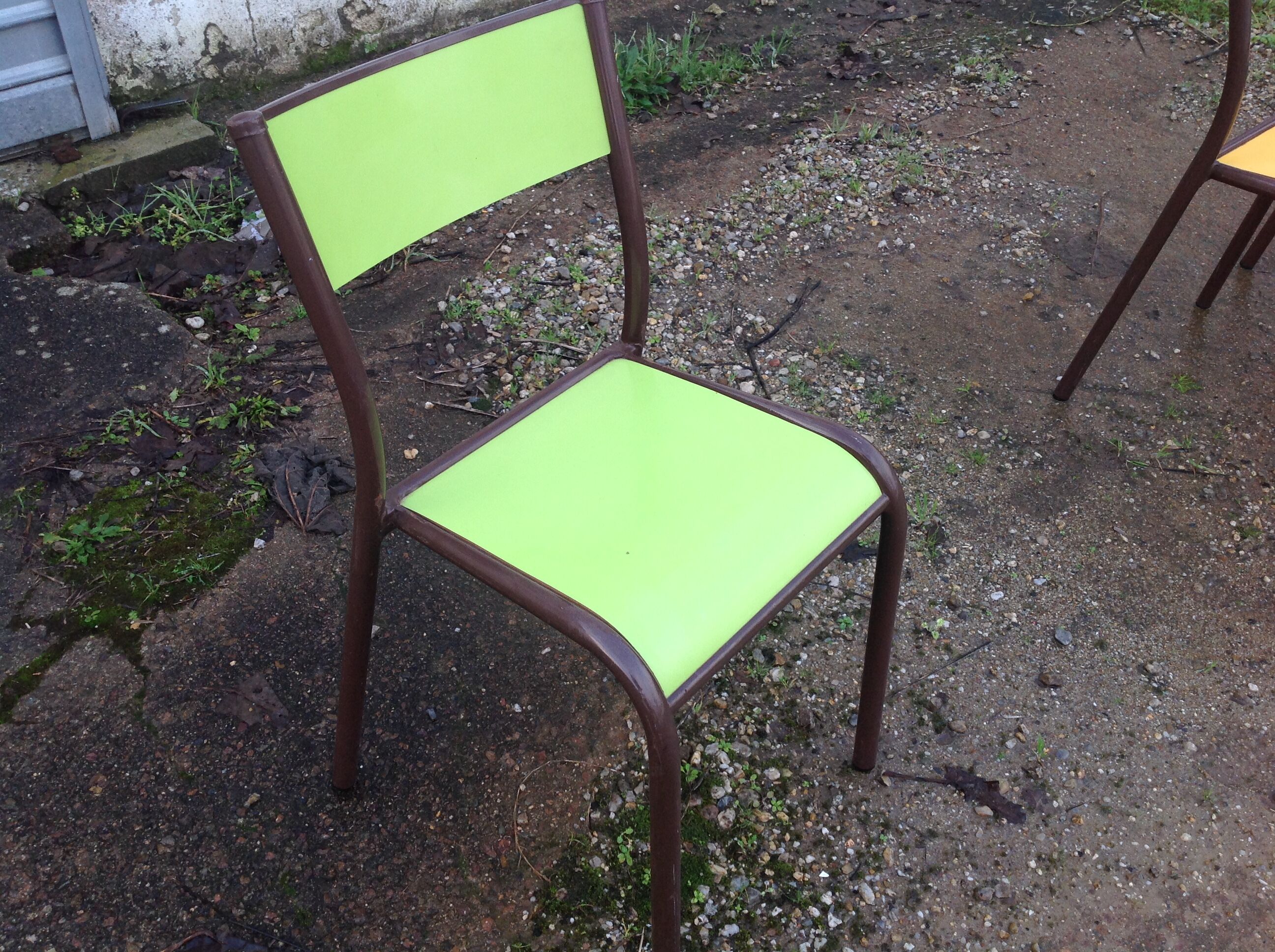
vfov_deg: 40.6
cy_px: 476
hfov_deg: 52.7
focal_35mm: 35
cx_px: 638
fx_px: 1287
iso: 50
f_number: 2.4
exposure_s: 1/120
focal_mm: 4.28
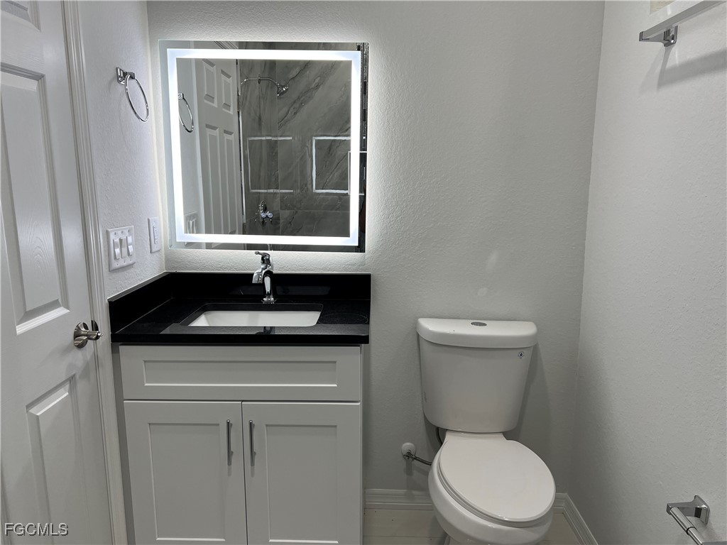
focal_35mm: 26
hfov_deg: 67.3
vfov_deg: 53.1
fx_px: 546
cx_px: 364
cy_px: 272
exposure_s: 1/141
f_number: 1.5
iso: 64
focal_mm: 5.7
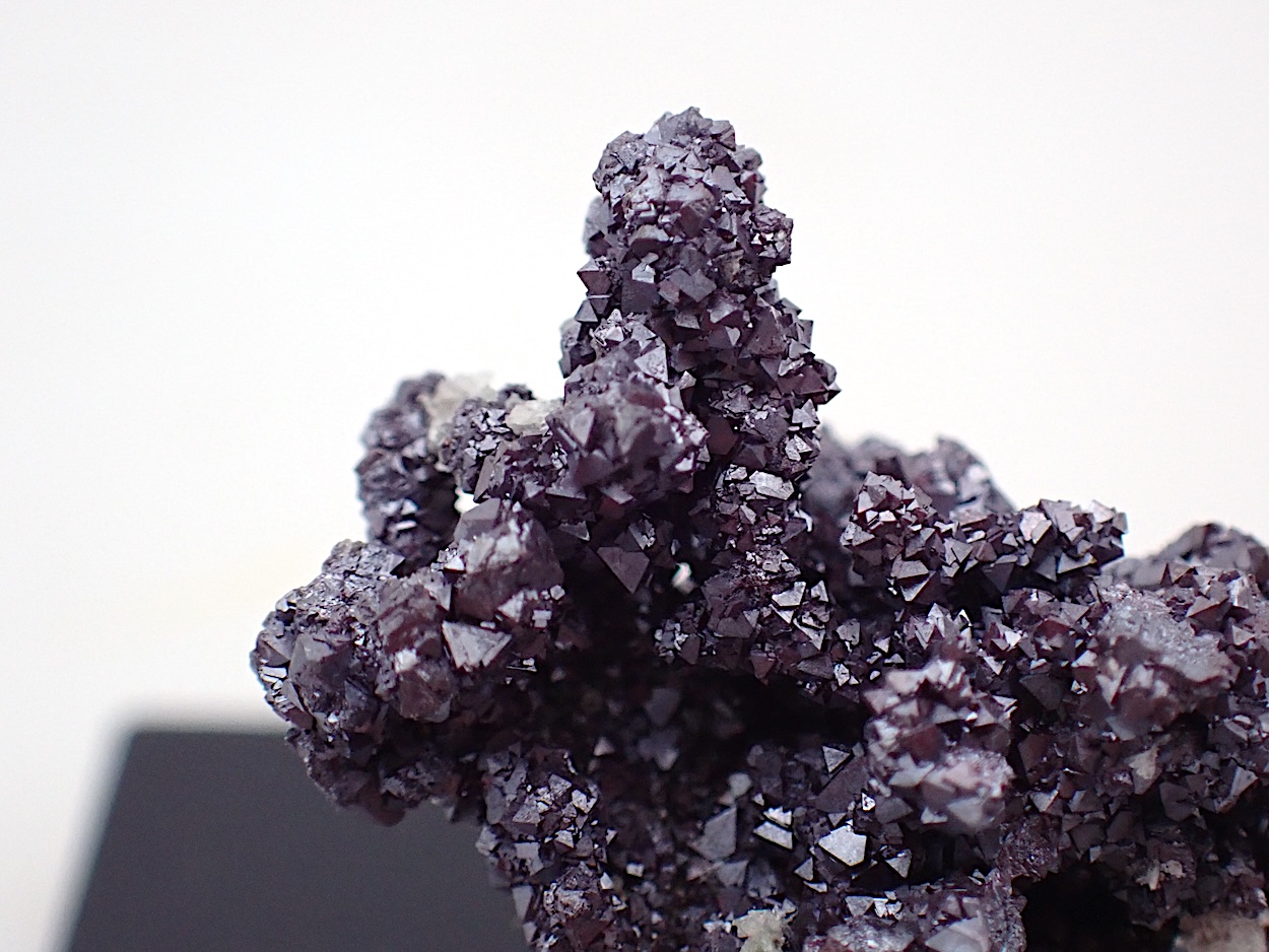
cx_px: 634
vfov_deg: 14.8
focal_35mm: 100
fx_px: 3667
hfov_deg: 19.6
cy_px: 476
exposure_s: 1/400
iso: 800
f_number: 4.9
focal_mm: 18
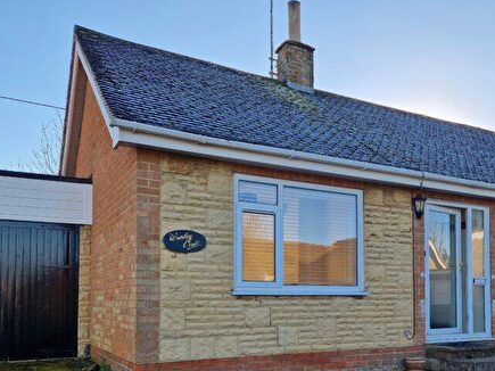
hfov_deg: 49.2
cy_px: 278
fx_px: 529
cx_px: 335
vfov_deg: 37.7
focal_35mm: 37
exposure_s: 1/664
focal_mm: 5.4
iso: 50
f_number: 1.8
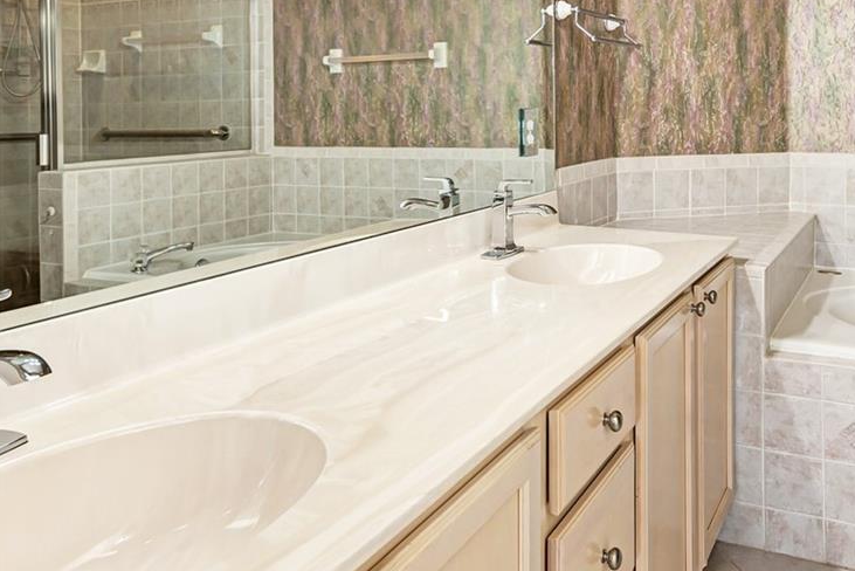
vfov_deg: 36.2
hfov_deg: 53.5
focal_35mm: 35
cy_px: 91
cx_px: 559
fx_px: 832
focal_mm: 16
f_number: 5.6
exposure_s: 1/50
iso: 400
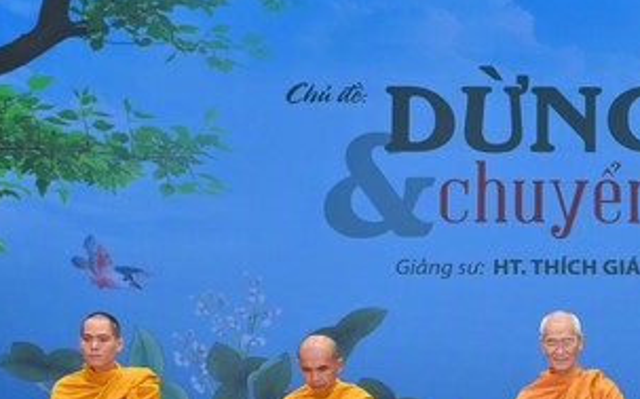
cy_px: 381
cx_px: 581
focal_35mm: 70
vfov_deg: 18.2
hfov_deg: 28.2
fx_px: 1220
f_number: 5
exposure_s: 1/125
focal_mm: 32
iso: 1250
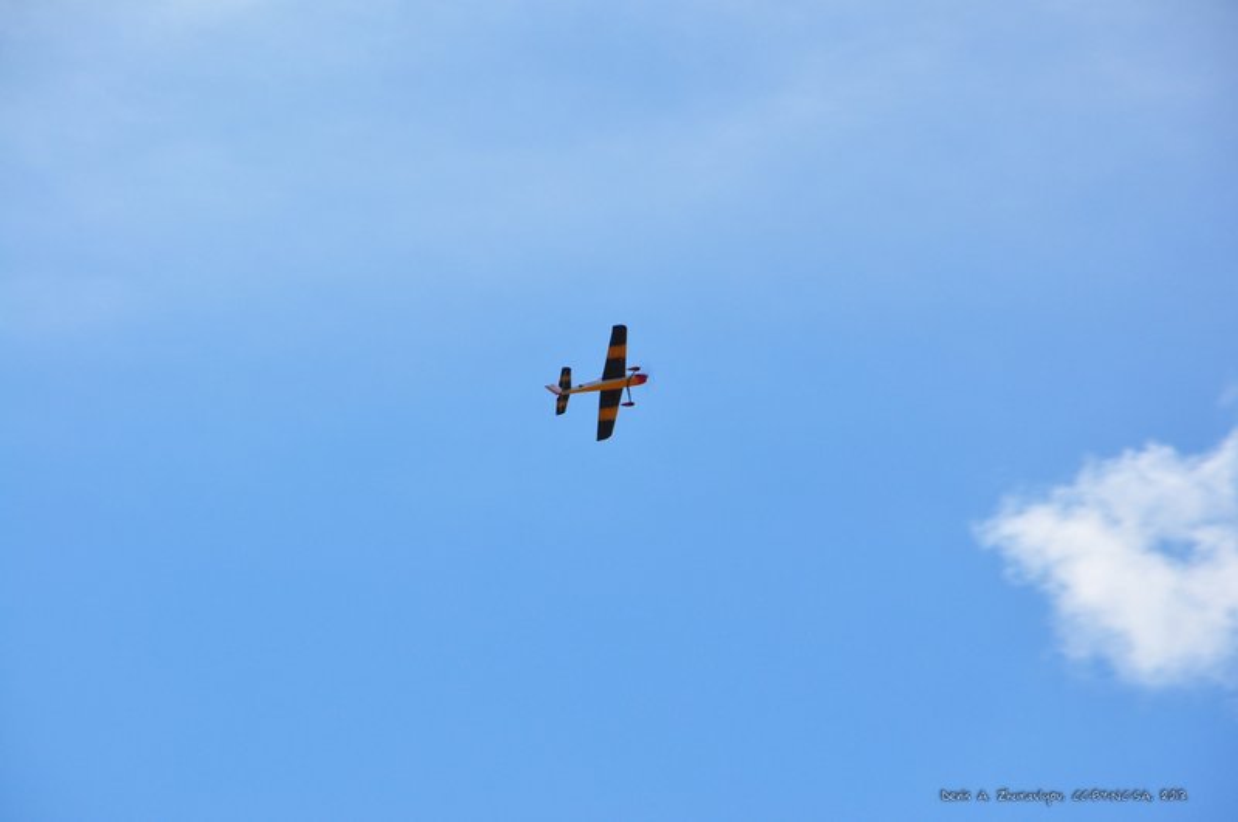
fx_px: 6439
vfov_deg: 7.3
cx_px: 619
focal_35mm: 188
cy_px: 411
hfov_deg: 11.0
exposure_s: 1/320
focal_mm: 125
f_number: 8
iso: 200
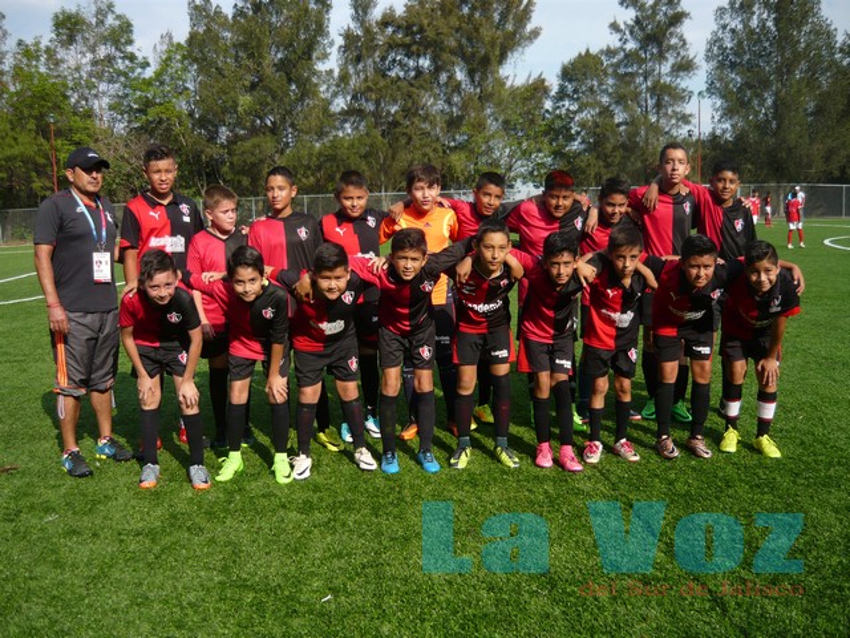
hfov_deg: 55.4
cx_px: 425
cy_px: 319
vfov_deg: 42.9
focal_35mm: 33
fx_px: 810
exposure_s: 1/1000
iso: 100
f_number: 2.8
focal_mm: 5.5
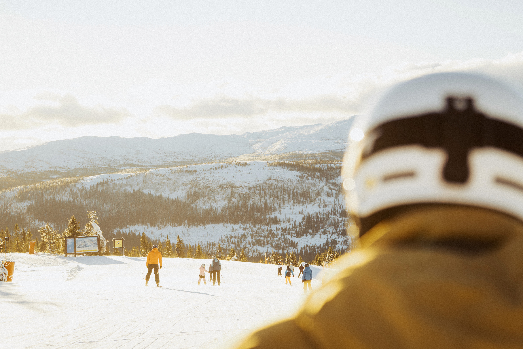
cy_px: 174
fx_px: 1046
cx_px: 262
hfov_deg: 28.1
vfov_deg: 18.9
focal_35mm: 72
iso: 800
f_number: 5
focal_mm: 72
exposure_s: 1/2000
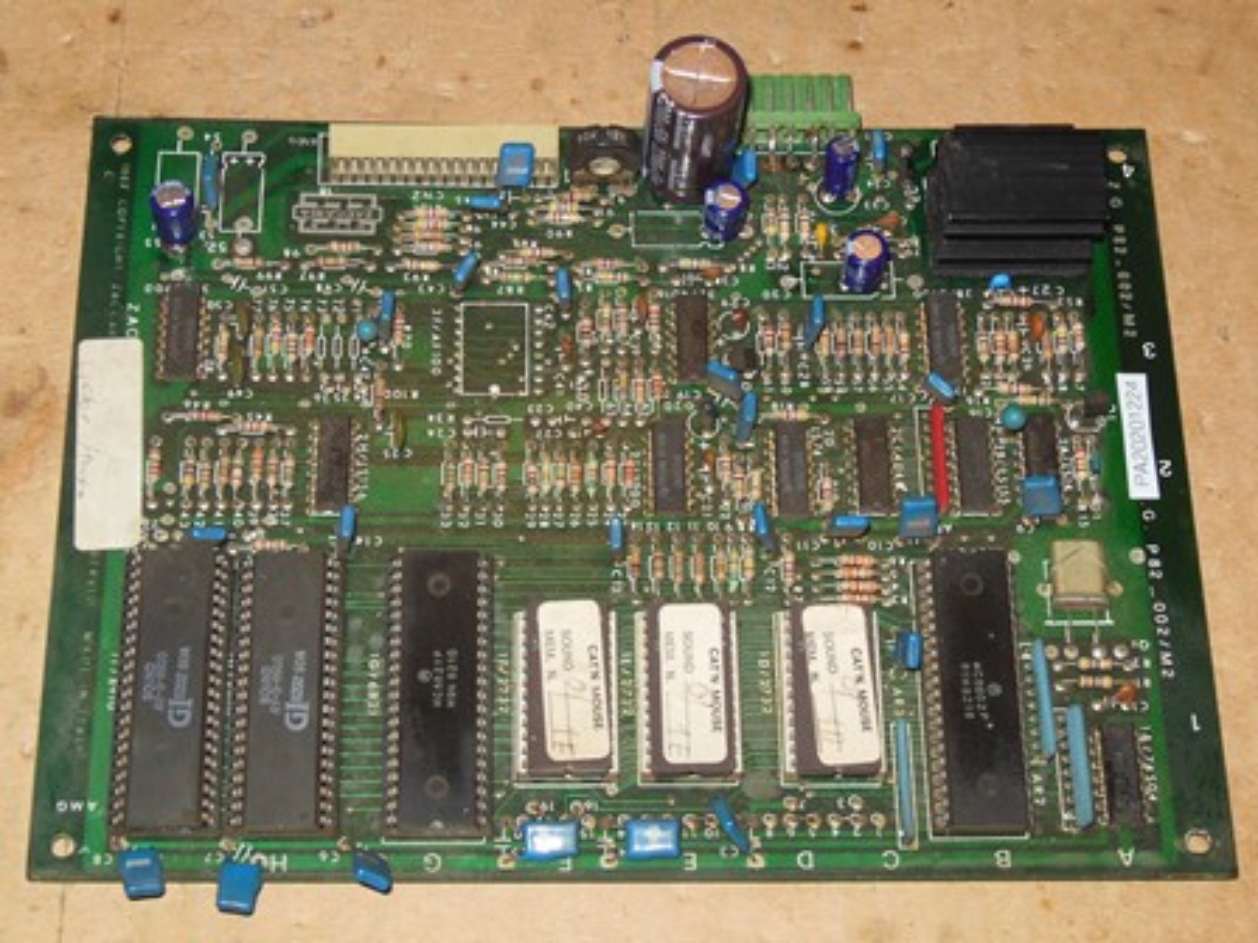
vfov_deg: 25.7
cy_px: 472
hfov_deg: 33.8
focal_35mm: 57
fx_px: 2071
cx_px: 629
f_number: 4.1
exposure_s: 1/60
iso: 200
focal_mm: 10.2
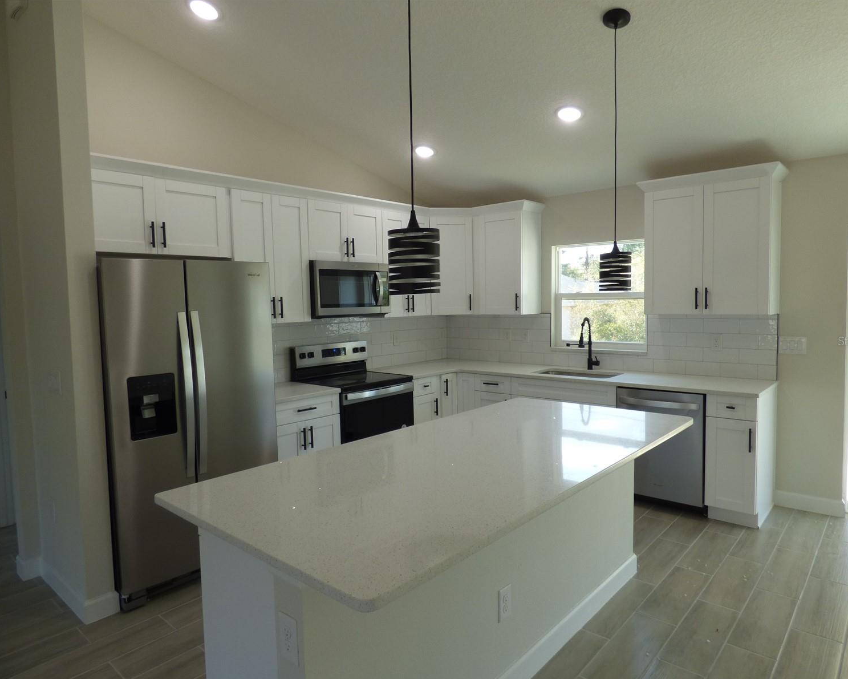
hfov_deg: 77.6
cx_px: 436
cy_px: 341
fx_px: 527
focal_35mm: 21
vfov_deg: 65.5
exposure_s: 1/80
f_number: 2.8
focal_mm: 3.58
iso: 100
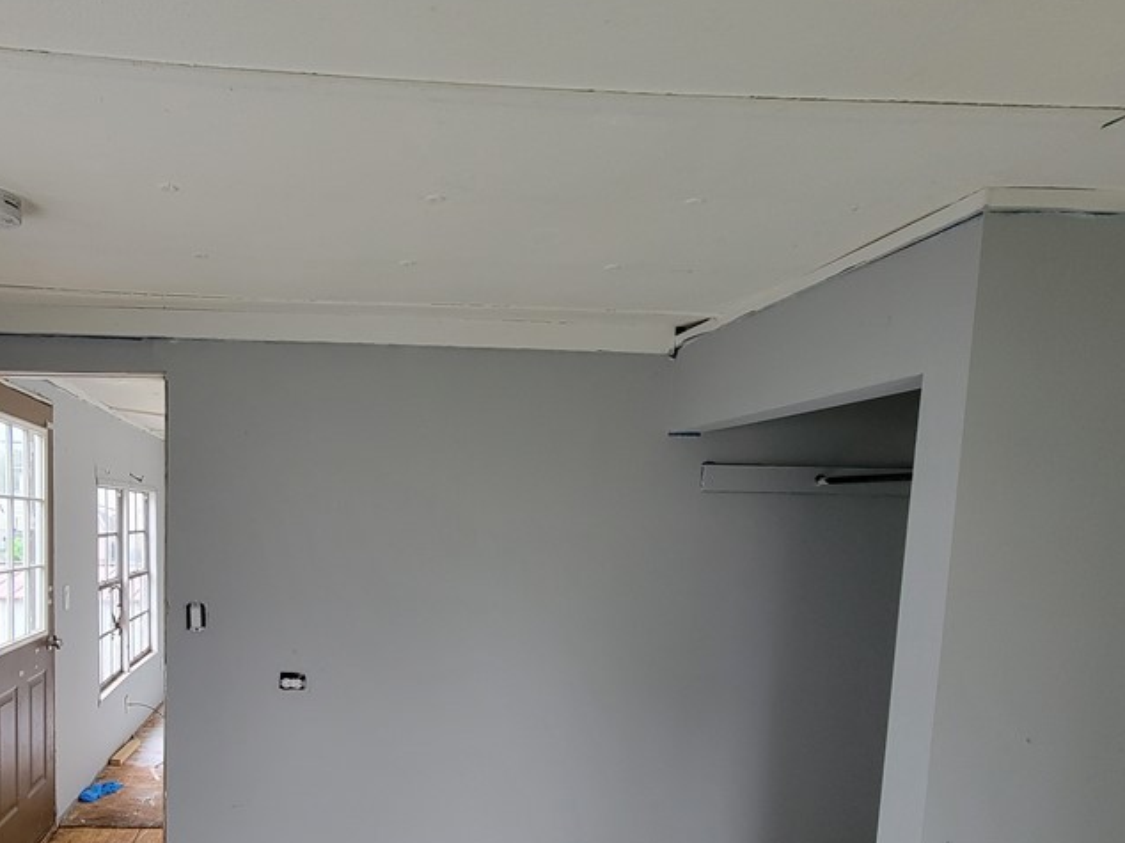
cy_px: 600
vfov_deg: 60.9
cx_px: 332
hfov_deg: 75.2
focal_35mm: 21
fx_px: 682
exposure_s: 1/60
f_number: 2.2
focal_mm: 2.2
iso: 200
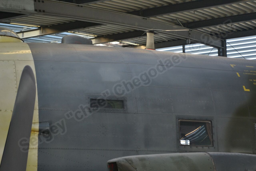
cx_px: 128
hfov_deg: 24.6
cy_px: 86
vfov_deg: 16.5
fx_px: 587
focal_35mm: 82
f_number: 5.6
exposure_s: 1/60
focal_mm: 55
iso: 640
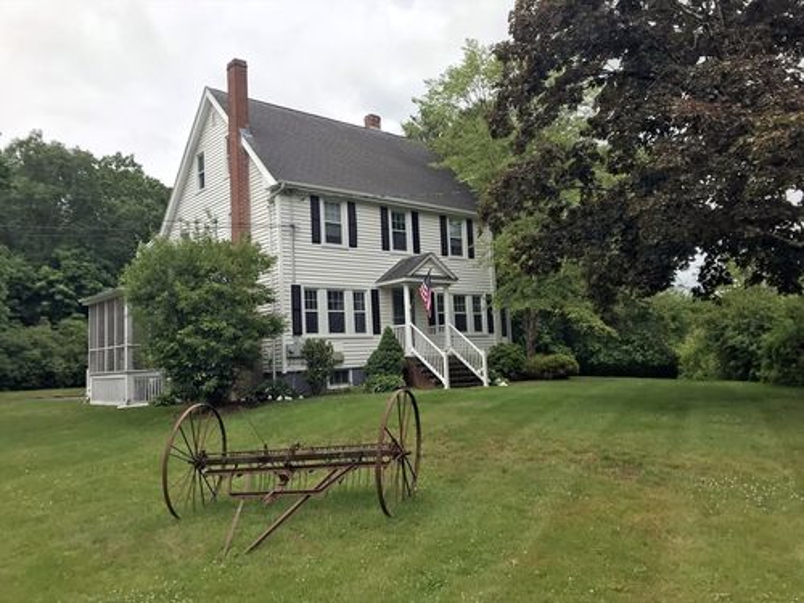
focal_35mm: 28
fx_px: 650
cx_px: 402
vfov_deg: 49.7
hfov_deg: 63.4
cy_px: 302
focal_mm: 3.99
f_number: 1.8
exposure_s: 1/2128
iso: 20
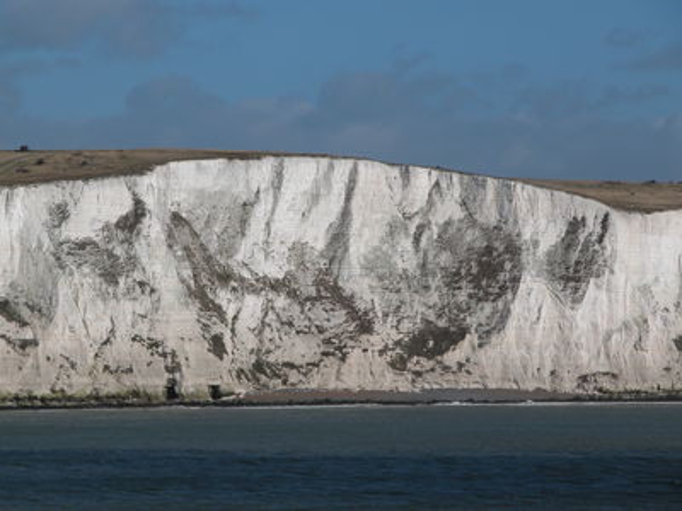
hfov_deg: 9.7
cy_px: 256
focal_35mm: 203
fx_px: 3999
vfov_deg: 7.3
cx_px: 341
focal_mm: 52.4
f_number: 7.2
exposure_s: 1/735
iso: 100
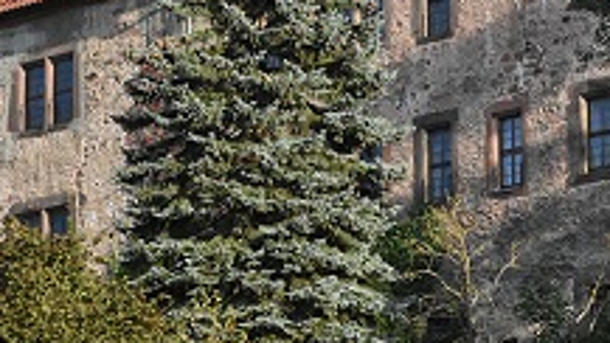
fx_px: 3883
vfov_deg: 5.0
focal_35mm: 240
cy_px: -224
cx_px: 403
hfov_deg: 9.0
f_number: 9
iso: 4500
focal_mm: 75
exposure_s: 1/8000
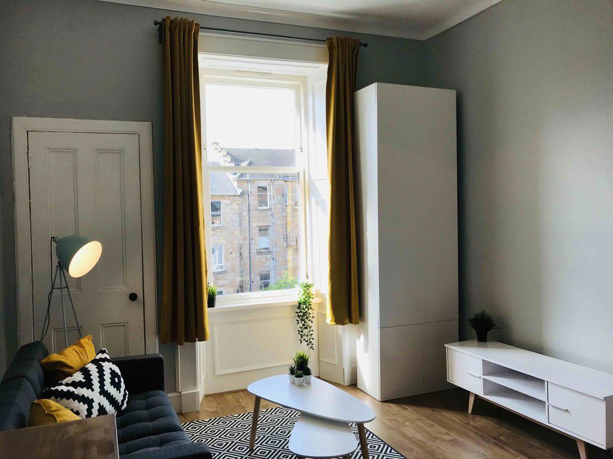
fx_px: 496
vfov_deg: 49.7
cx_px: 306
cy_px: 230
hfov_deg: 63.4
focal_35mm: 28
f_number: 1.8
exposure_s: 1/194
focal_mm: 3.99
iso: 20
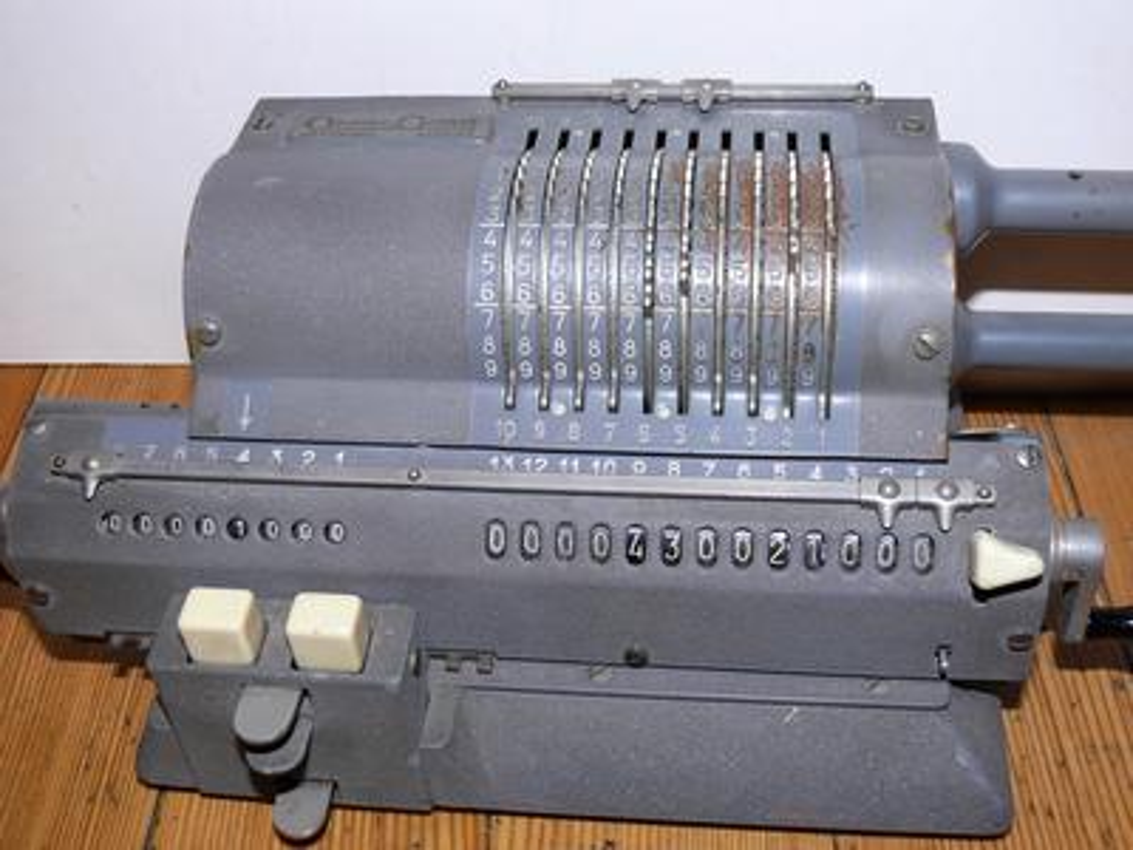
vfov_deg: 33.6
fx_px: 1407
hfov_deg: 43.9
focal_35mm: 43
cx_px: 566
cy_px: 425
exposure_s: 1/30
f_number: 4
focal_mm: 9.1
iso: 100
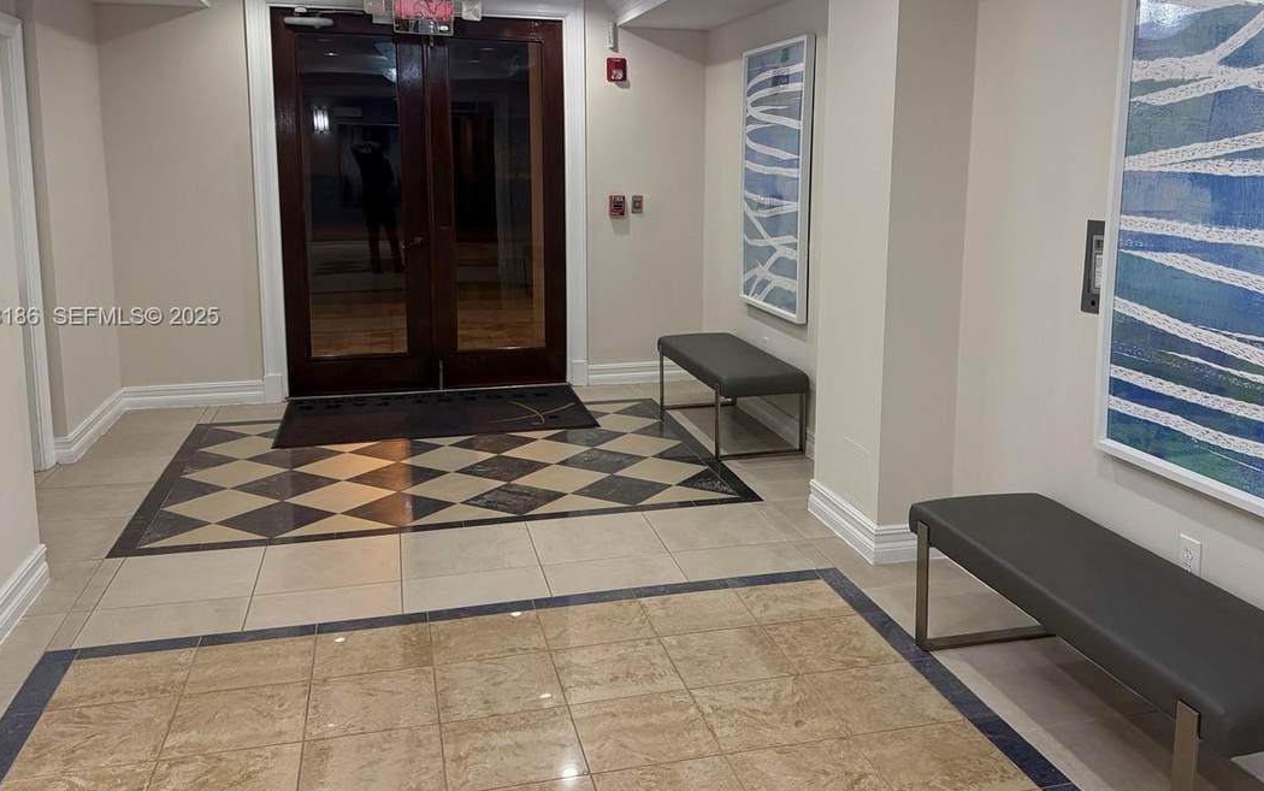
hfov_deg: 61.1
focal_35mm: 31
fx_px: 1068
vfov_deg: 40.5
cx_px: 690
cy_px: 318
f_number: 1.78
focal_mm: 6.76
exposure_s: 1/120
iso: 250
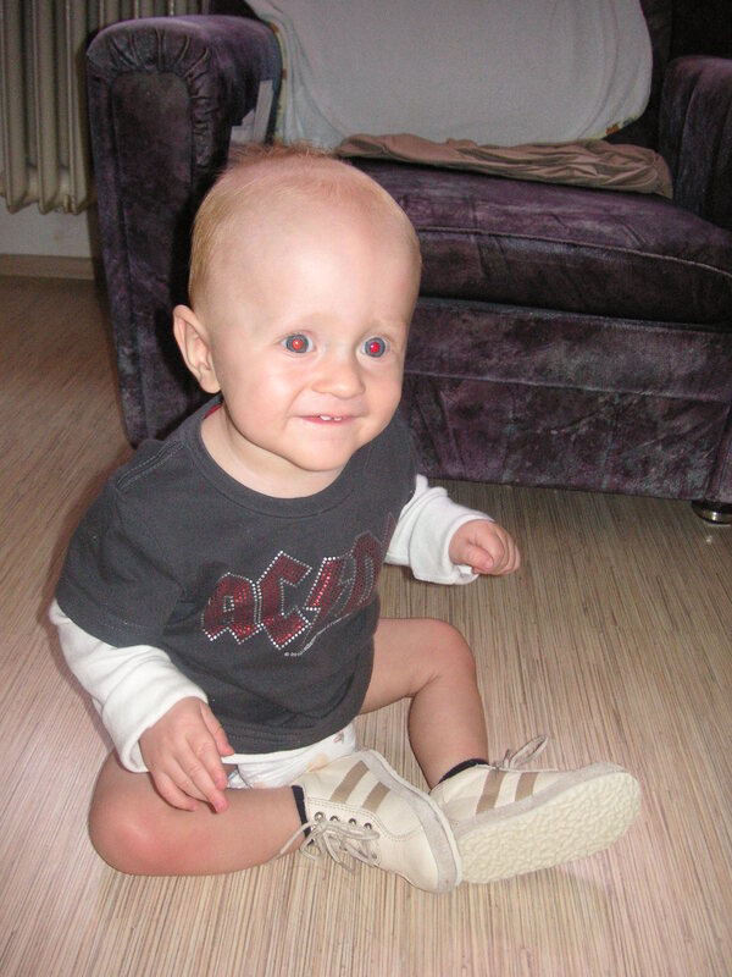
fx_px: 1043
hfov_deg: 38.7
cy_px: 488
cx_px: 366
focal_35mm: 37
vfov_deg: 50.1
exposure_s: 1/45
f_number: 2.8
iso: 160
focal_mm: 6.1
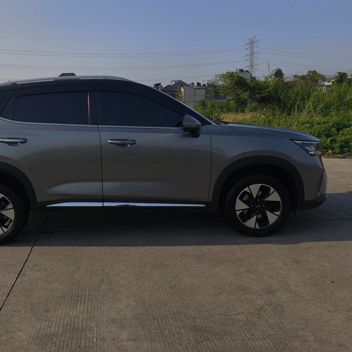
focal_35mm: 33
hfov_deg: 49.0
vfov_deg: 49.6
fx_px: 380
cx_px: 120
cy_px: 154
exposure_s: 1/2663
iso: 50
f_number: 1.6
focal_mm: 6.57
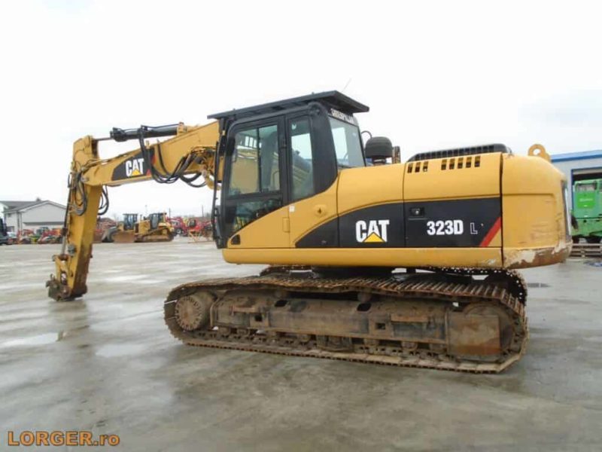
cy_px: 226
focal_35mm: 26
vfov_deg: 53.1
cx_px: 301
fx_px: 452
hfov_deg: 67.3
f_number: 3.2
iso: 100
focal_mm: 4.6
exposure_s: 1/320
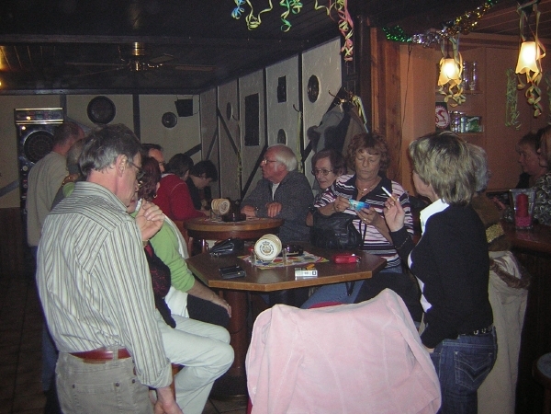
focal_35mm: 36
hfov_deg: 51.4
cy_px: 207
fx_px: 573
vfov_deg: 39.7
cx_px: 276
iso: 117
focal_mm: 4.7
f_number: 2.6
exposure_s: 1/60.1
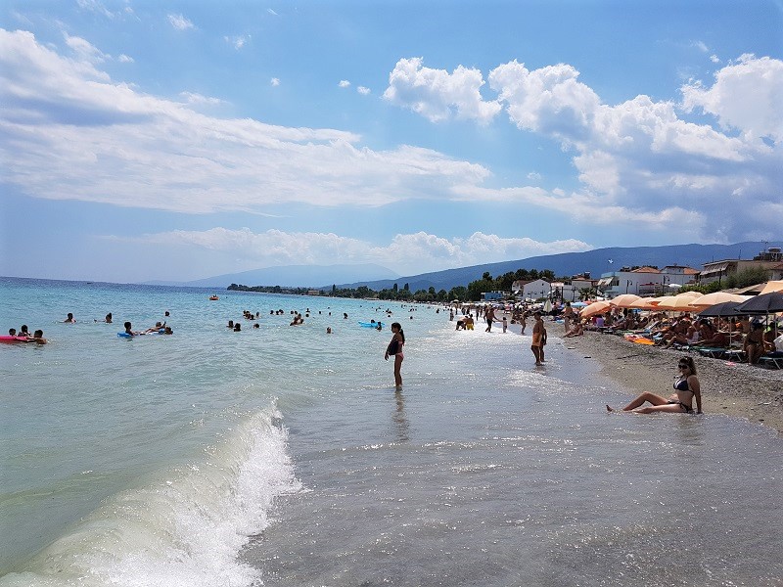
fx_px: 588
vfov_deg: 53.1
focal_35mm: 26
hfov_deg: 67.3
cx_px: 392
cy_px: 294
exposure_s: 1/4976
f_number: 1.7
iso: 40
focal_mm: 4.2
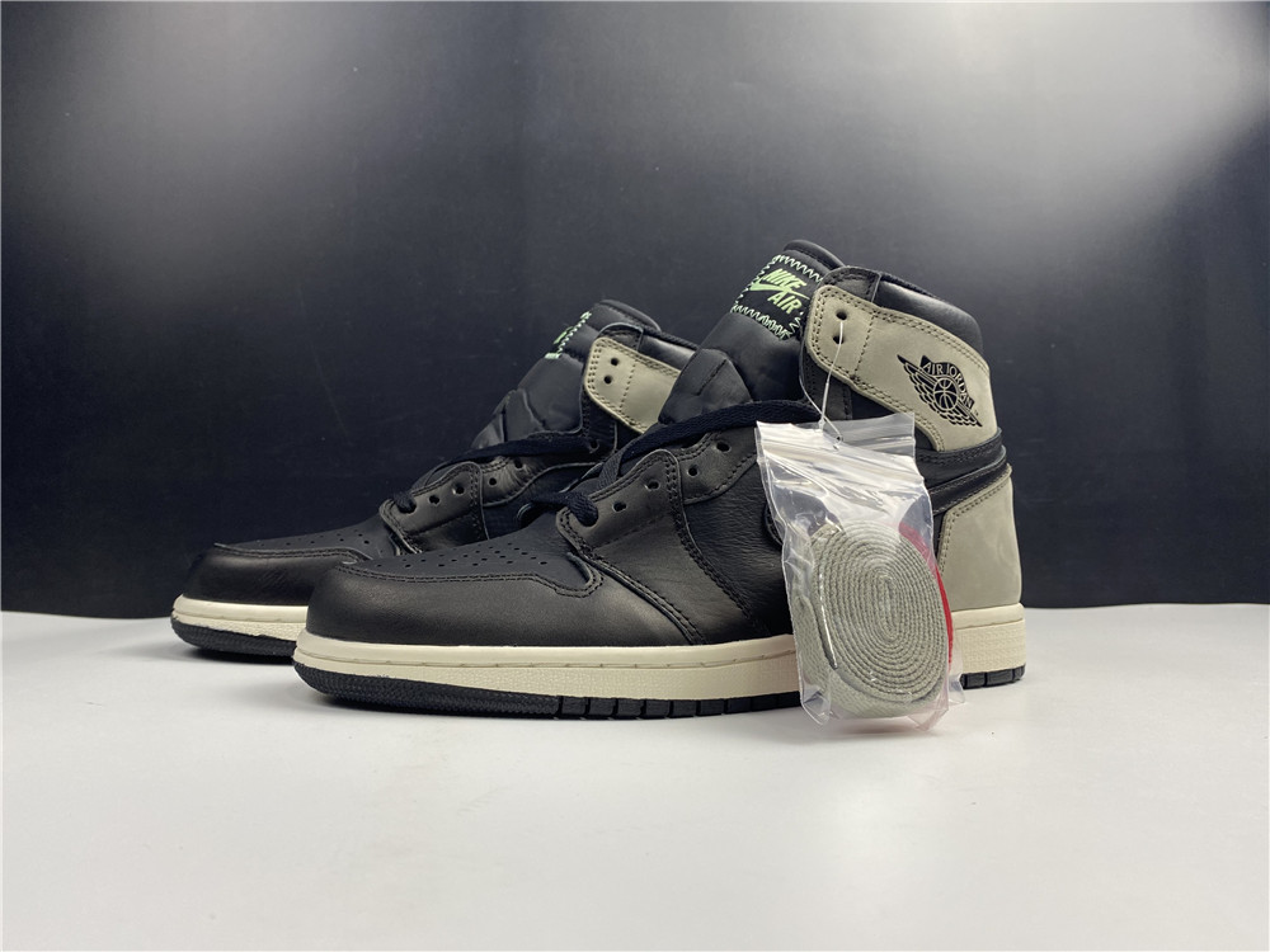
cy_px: 476
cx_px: 635
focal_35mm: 26
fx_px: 954
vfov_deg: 53.1
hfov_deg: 67.3
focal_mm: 4.25
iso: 80
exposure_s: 1/121
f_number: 1.8
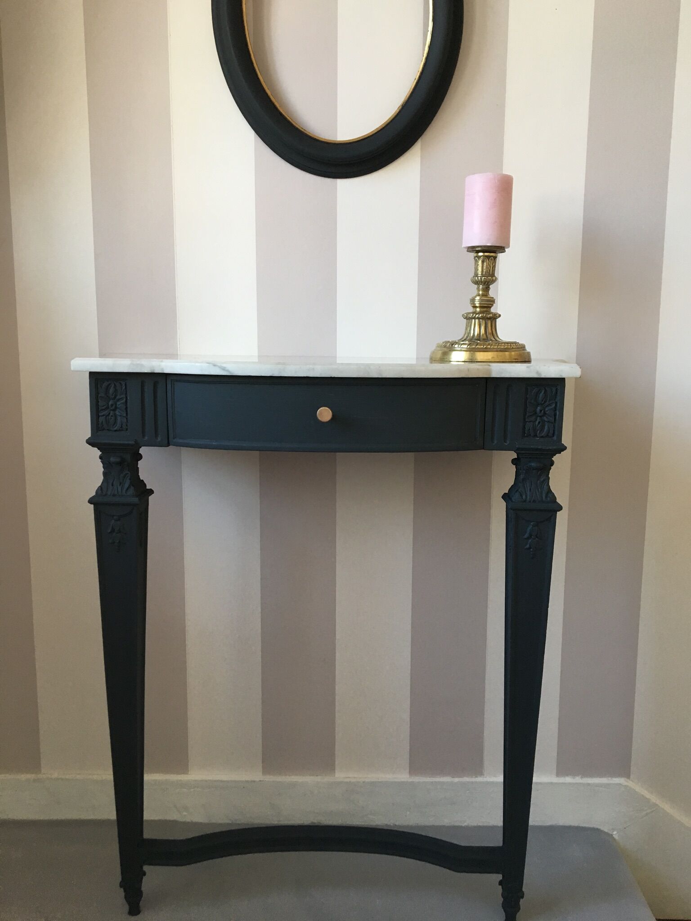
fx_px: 772
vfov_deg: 61.7
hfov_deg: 48.2
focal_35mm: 29
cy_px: 460
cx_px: 346
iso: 64
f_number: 2.2
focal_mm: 4.15
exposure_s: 1/33
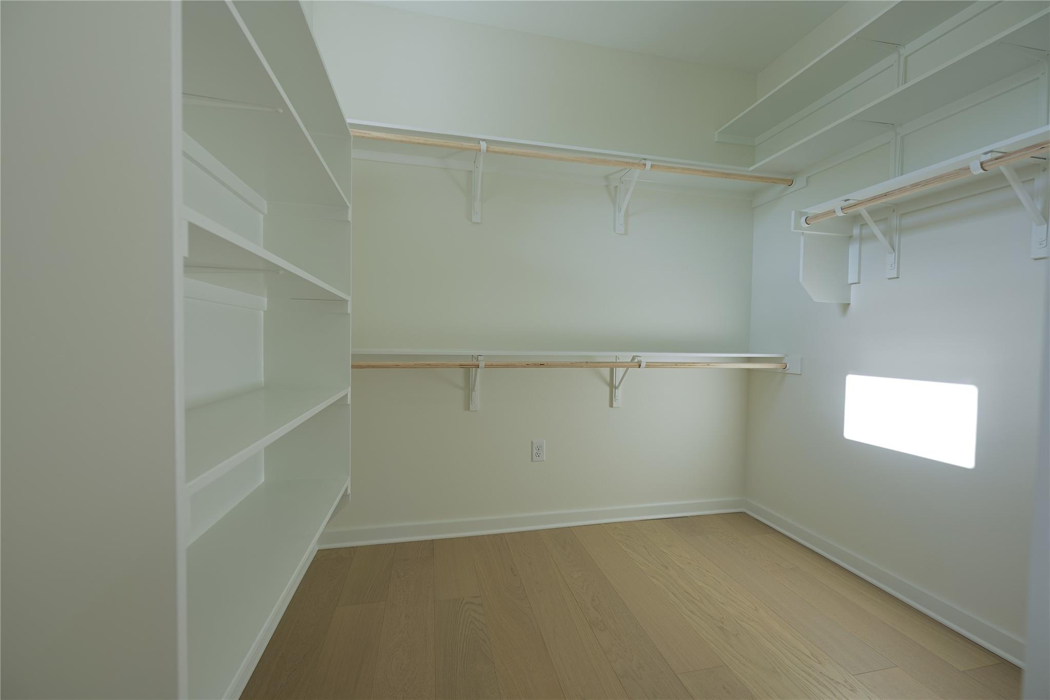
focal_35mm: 14
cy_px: 350
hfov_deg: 104.3
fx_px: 408
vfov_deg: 81.2
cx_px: 525
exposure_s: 1/13
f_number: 5.6
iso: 31
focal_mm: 14
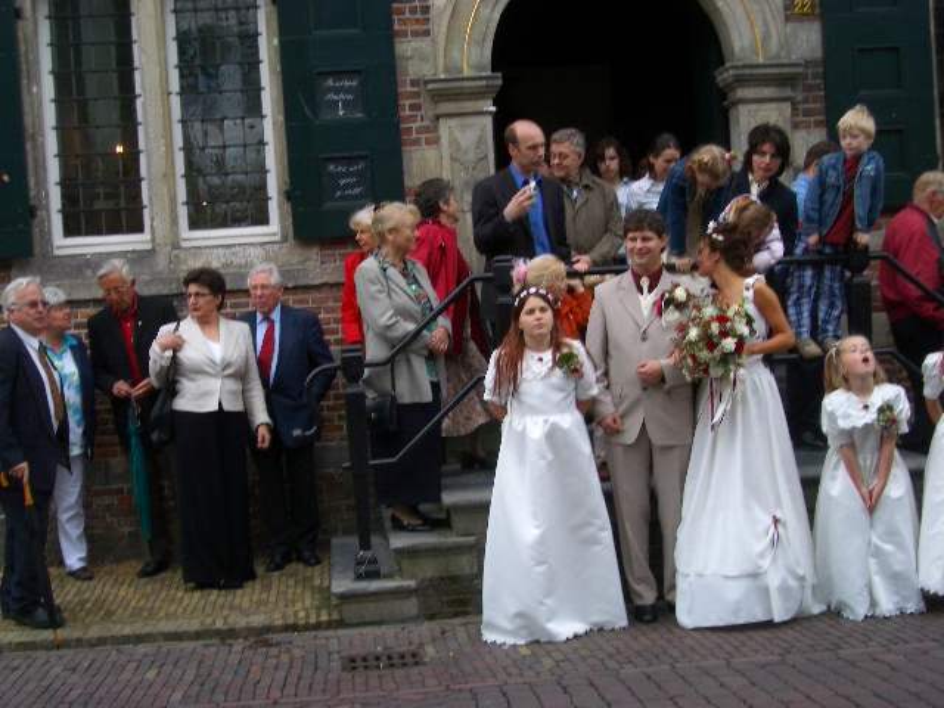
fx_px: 1336
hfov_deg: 38.9
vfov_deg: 29.7
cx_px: 472
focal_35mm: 49
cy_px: 354
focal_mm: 8.2
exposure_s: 1/160
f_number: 3.1
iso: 50
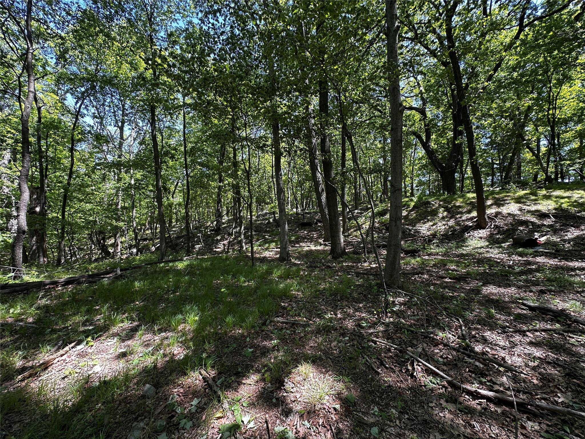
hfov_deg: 102.1
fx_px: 237
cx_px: 292
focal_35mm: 14
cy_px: 220
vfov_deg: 85.7
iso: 50
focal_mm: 2.22
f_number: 2.2
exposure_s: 1/99
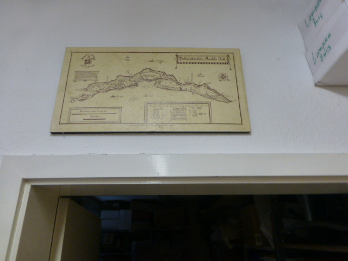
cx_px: 174
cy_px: 130
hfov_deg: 71.6
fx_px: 241
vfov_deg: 56.8
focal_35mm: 24
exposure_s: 1/40
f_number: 3.3
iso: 400
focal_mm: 4.3
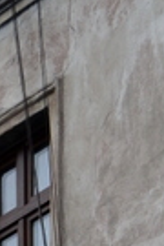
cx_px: -215
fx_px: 2918
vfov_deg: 4.7
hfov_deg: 3.2
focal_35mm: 427
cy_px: 598
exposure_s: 1/160
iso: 400
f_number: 9
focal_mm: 48
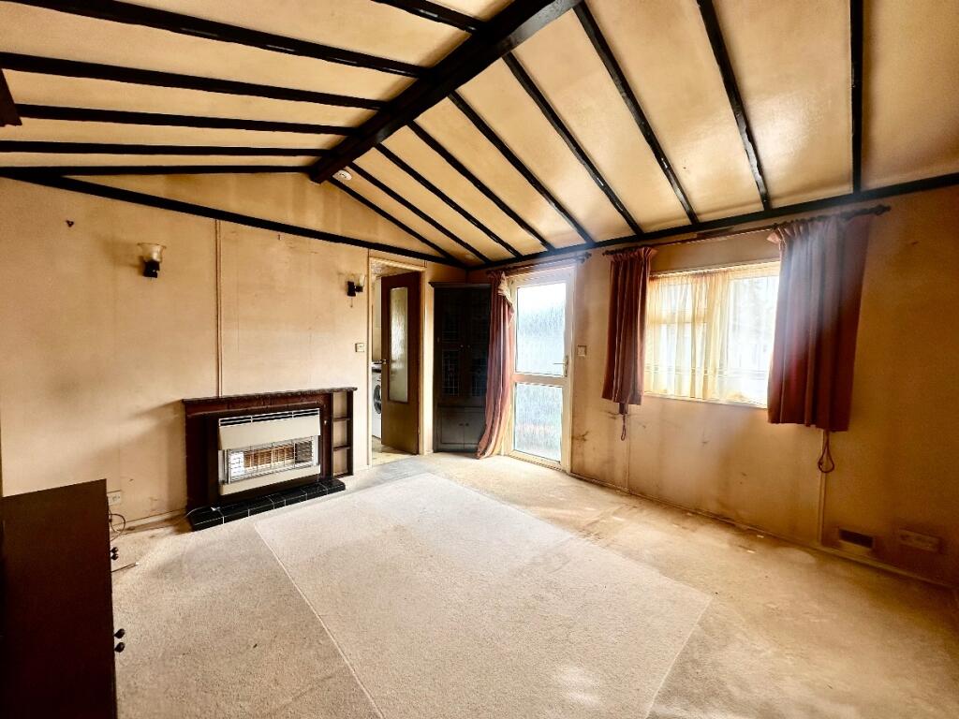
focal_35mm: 14
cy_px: 360
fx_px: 388
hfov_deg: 102.1
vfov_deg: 85.7
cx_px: 480
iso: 40
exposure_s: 1/99
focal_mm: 2.22
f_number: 2.2
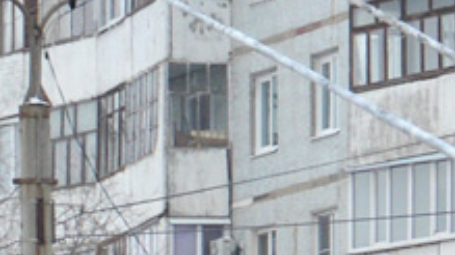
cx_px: 1375
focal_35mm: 517
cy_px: 645
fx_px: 6235
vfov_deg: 2.3
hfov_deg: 4.0
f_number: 6.3
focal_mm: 48
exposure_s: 1/250
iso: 200
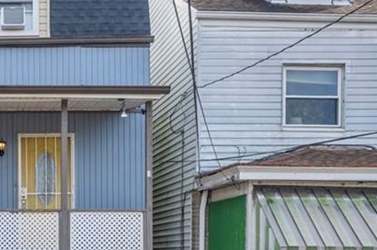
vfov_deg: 24.1
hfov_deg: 33.6
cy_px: 205
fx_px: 575
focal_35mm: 55
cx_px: 12
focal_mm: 8.38
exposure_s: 1/200
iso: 110
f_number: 2.8
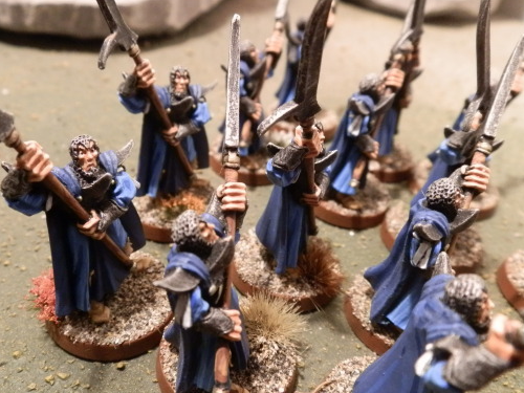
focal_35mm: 30
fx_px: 454
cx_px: 246
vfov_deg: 46.8
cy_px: 210
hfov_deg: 59.9
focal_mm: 5
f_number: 3.1
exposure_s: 1/40
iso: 400
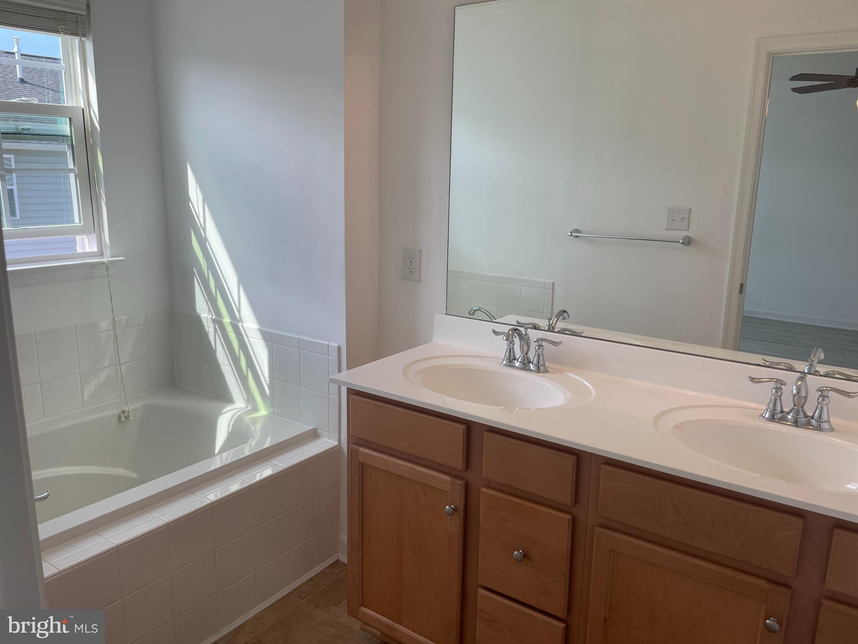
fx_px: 644
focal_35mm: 26
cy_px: 322
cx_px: 429
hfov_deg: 67.3
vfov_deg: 53.1
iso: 32
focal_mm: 4.2
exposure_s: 1/425
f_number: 1.6
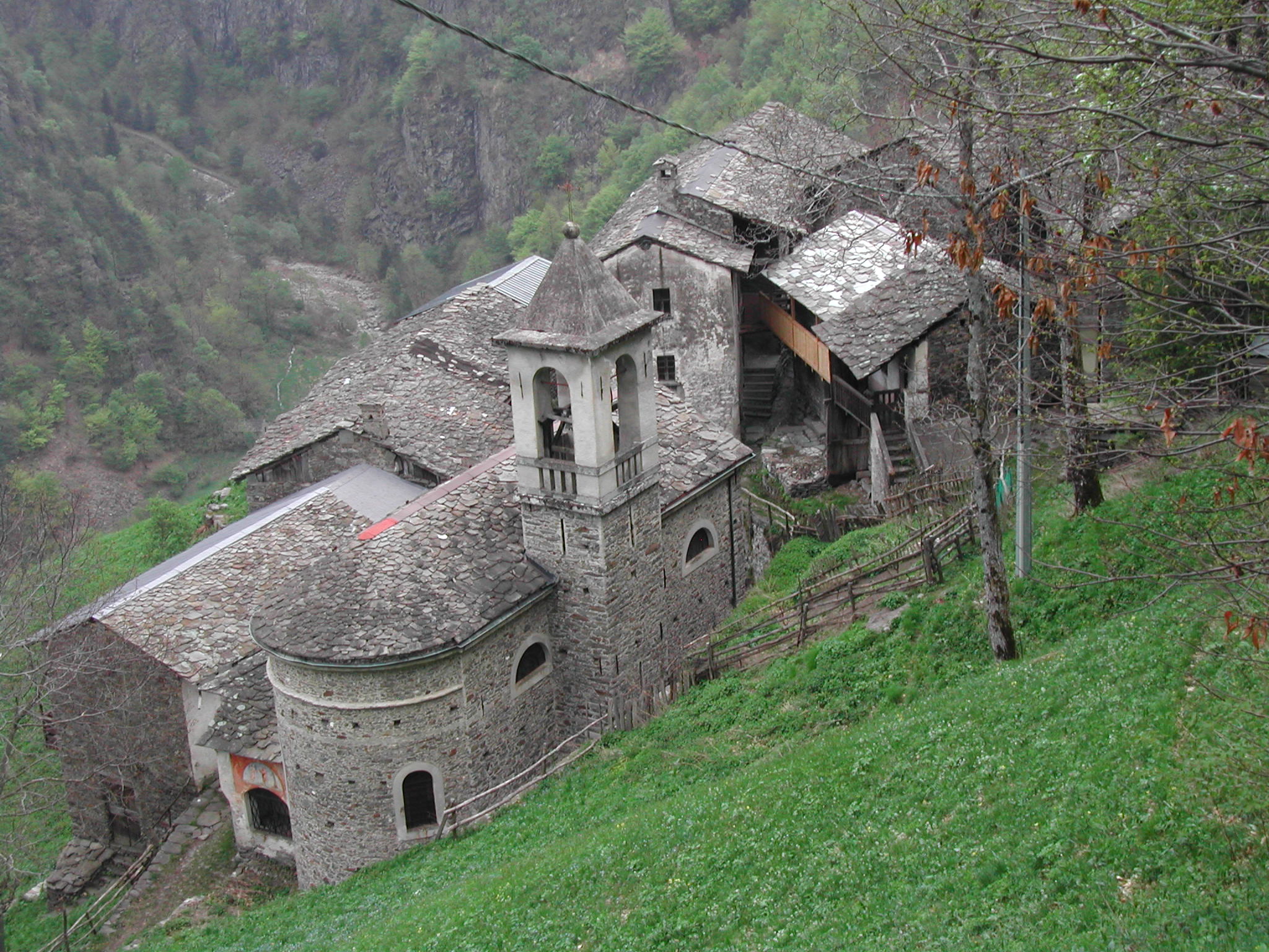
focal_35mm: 57
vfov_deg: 25.7
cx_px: 634
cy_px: 476
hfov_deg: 33.8
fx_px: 2090
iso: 100
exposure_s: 1/58
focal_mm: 12.2
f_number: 3.4
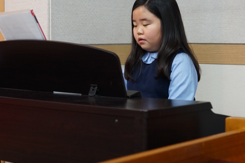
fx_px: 606
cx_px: 142
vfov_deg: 15.3
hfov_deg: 22.8
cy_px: 45
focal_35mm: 89
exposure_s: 1/100
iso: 1000
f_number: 3.5
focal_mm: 40
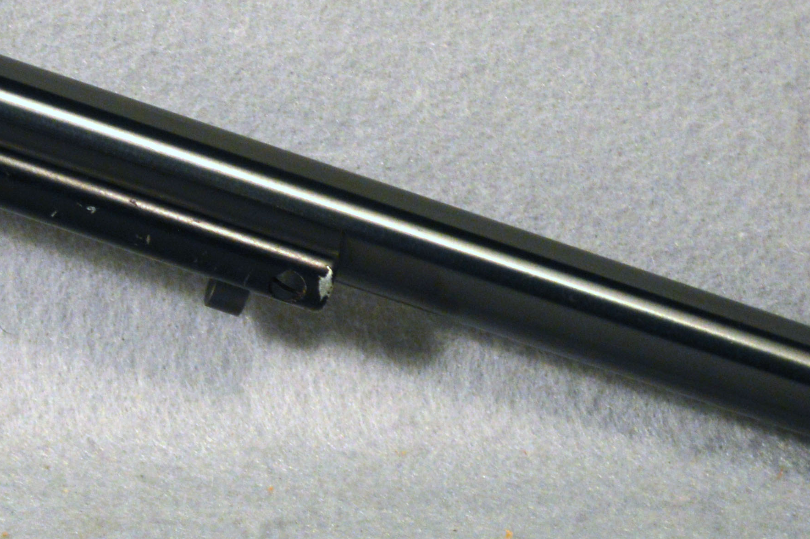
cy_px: 118
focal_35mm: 184
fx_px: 4136
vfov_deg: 7.4
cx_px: -211
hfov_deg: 10.9
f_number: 5
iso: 400
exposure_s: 1/100
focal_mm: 36
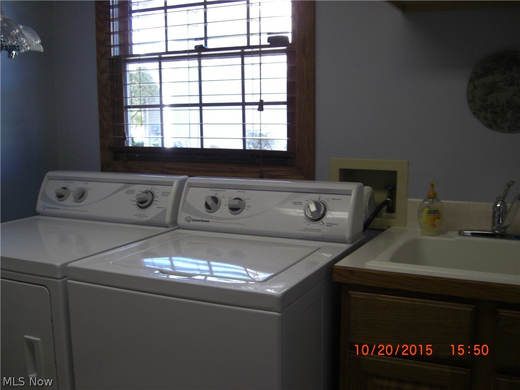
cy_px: 195
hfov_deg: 49.0
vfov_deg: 37.7
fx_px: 571
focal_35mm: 38
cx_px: 260
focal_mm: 7.9
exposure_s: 1/60
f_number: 2.8
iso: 200
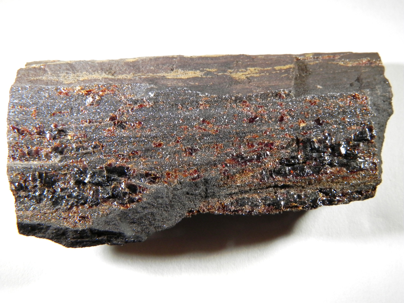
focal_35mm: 41
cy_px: 152
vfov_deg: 35.1
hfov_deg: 45.8
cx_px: 202
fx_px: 479
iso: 160
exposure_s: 1/40
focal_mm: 7.3
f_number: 7.1
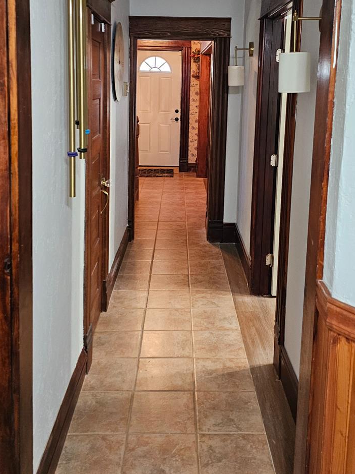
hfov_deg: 38.6
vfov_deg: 49.0
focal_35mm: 37
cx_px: 191
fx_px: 506
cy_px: 145
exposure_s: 1/120
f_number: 1.7
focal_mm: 6.3
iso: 800
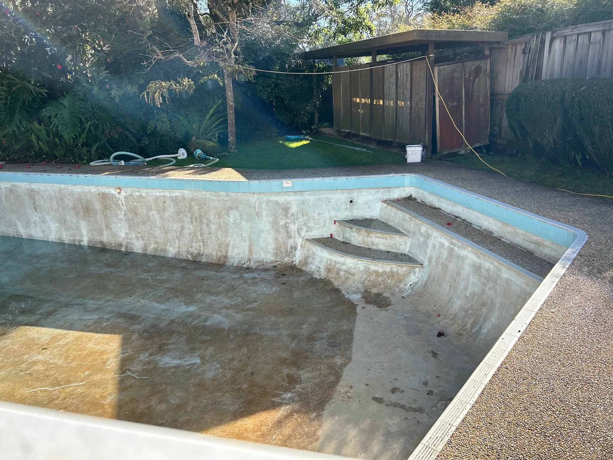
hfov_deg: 67.3
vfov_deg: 53.1
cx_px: 306
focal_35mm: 26
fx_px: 460
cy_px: 230
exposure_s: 1/1224
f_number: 1.5
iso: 50
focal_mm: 5.7
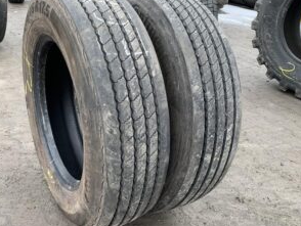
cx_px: 148
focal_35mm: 38
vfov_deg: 37.8
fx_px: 331
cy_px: 119
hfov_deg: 48.9
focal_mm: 4.25
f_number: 1.8
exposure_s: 1/122
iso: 25
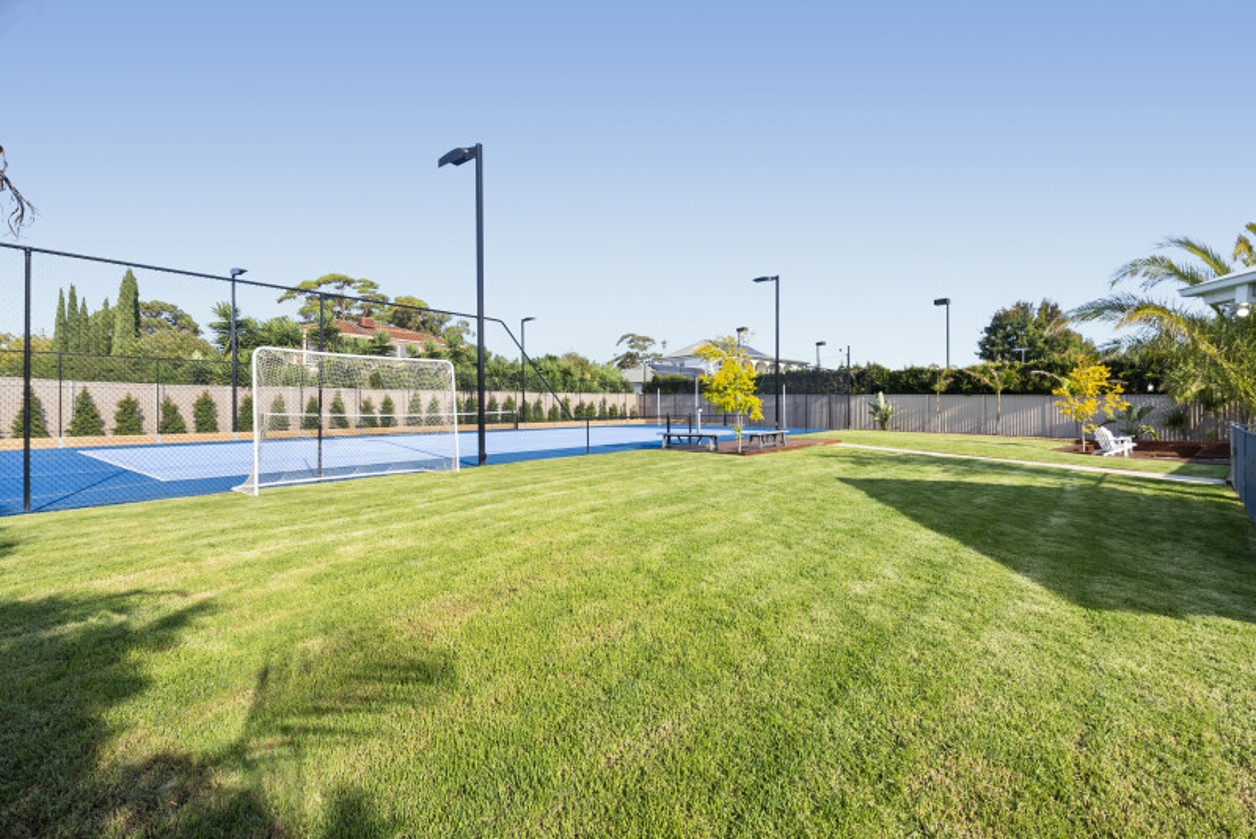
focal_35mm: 16
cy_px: 420
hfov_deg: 96.7
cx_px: 628
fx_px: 558
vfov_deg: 73.8
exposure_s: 1/320
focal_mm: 16
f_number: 7.1
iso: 400
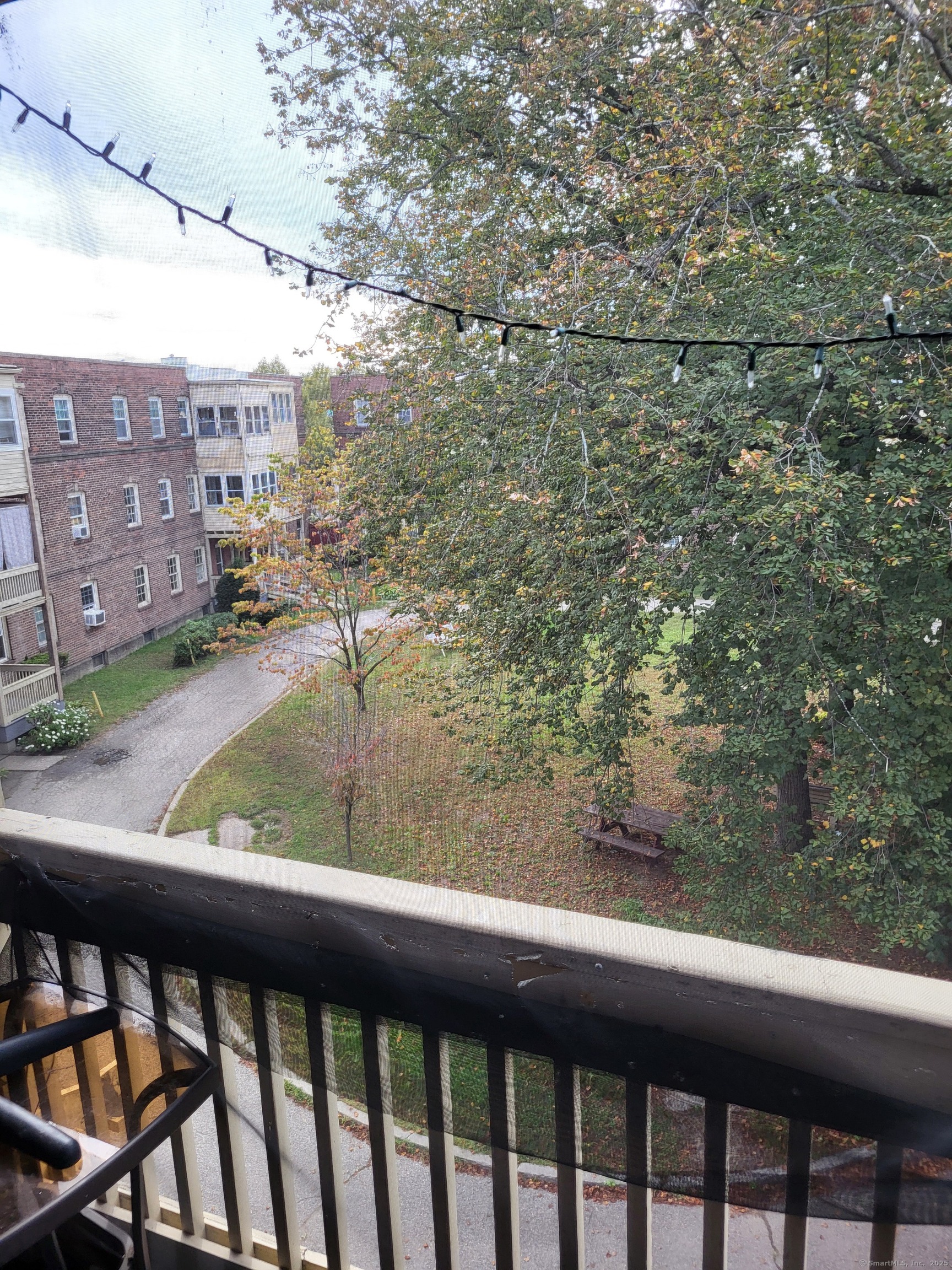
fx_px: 953
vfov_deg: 67.3
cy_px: 635
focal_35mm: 26
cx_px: 476
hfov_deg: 53.1
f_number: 1.8
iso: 40
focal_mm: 5.4
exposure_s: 1/348
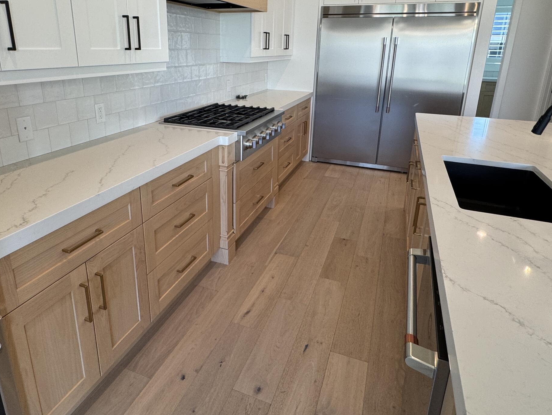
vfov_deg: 58.2
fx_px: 367
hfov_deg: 73.8
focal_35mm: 23
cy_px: 156
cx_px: 253
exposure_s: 1/120
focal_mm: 2.22
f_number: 2.2
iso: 125
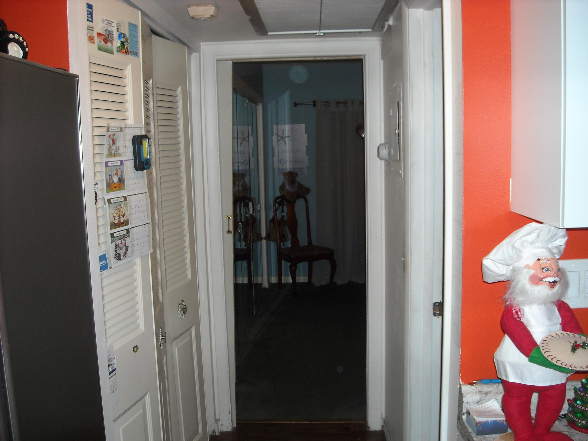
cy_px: 220
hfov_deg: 52.6
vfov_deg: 40.7
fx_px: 595
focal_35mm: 35
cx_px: 294
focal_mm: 5.7
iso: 100
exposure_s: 1/60
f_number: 2.8
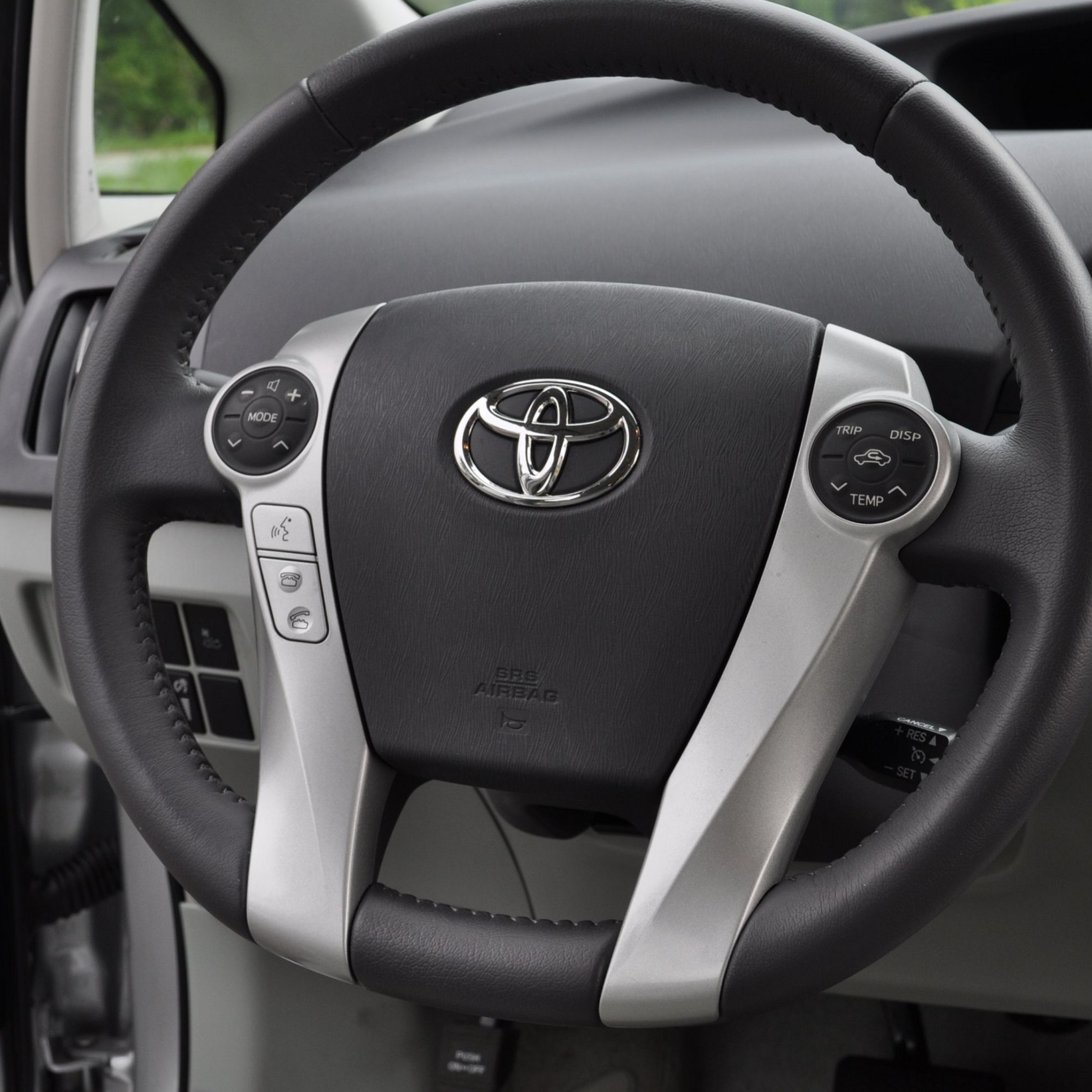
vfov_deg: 27.7
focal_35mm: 62
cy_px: 548
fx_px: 2213
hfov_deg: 27.6
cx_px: 679
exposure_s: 1/60
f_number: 8
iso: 280
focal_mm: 32
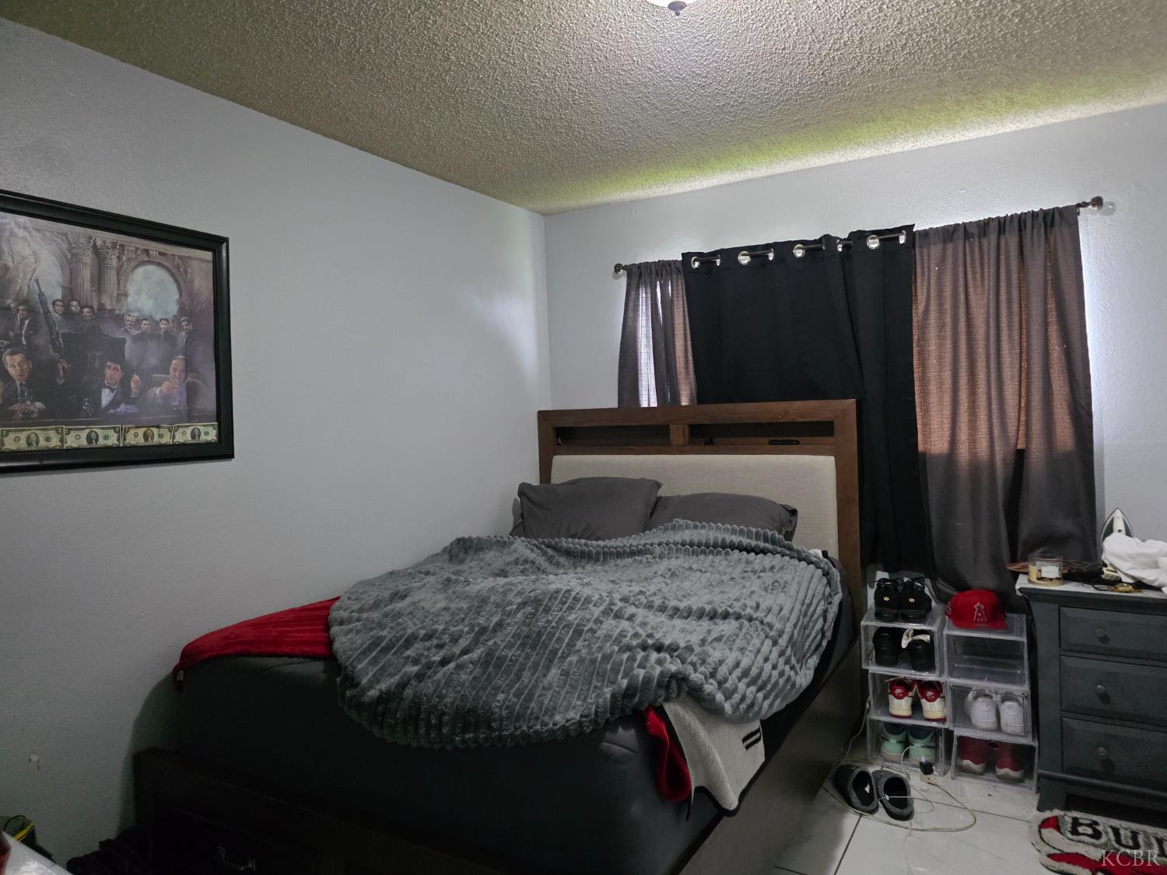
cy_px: 438
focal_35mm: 23
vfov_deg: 58.9
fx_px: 775
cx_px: 584
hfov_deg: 73.9
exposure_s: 1/120
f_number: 1.7
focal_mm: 6.3
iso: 2000
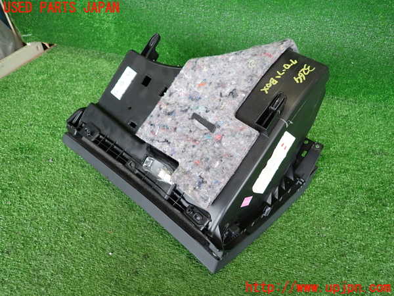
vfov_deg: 54.9
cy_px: 148
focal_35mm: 25
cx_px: 197
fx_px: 285
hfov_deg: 69.4
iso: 200
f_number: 2
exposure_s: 1/30
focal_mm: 4.5
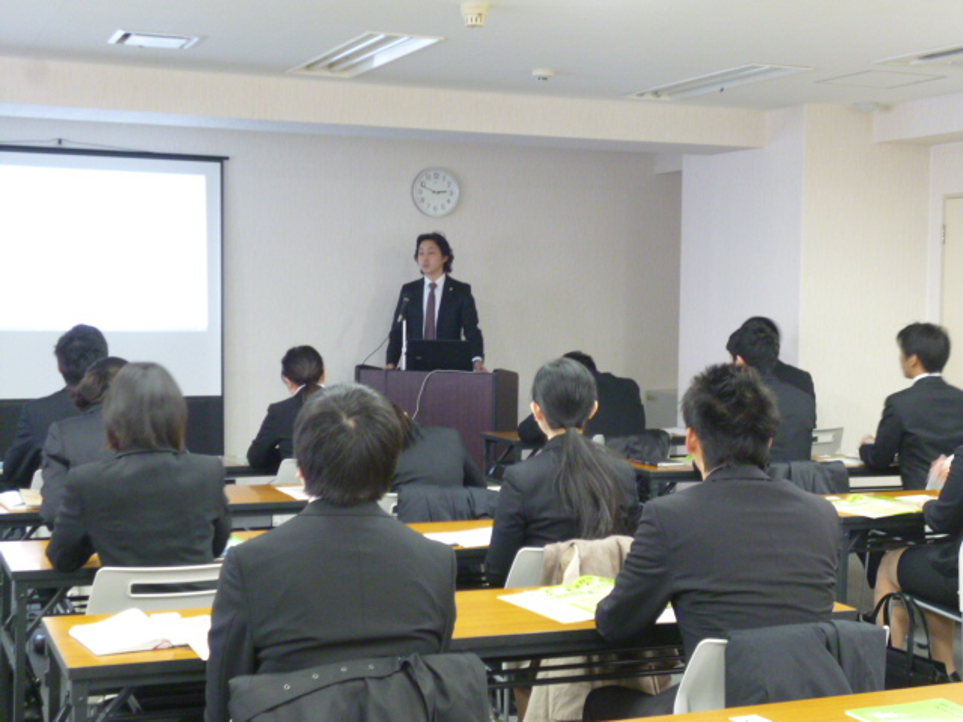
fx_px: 1474
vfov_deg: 27.5
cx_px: 482
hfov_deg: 36.2
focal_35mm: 53
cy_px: 361
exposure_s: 1/10
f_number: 3.8
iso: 400
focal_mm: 9.5
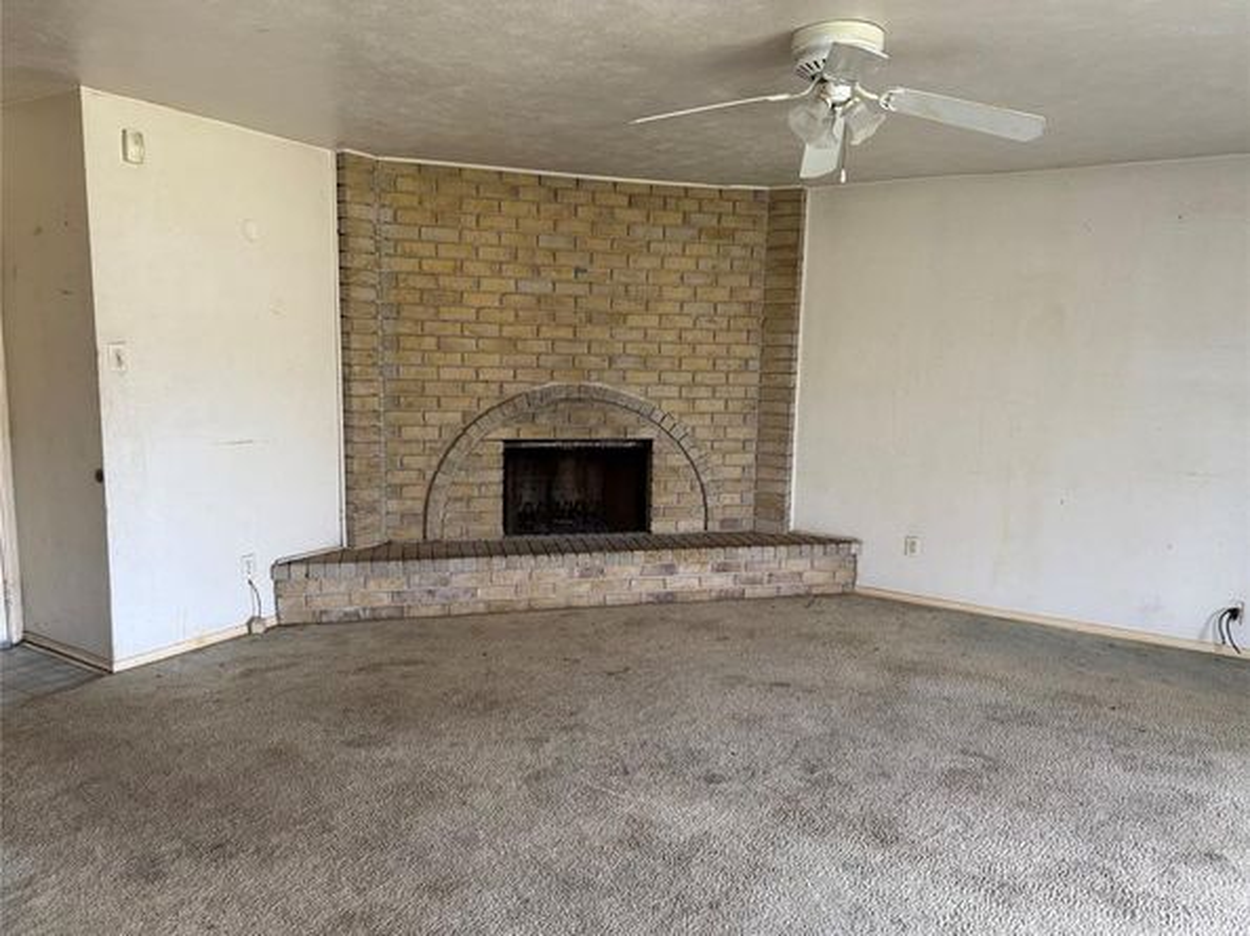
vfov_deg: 56.8
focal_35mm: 24
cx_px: 625
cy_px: 468
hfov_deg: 71.6
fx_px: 866
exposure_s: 1/108
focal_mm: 6.76
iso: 200
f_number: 1.78
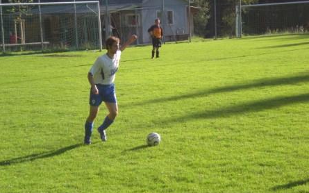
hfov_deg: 18.6
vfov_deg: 11.7
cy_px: 89
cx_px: 154
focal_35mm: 112
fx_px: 943
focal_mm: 17.3
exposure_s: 1/250
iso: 152
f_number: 5.7
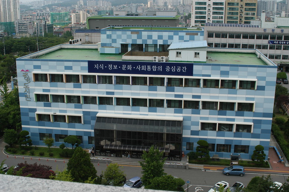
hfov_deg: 46.4
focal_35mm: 42
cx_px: 144
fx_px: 337
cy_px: 96
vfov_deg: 31.8
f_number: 11
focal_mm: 28
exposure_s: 1/125
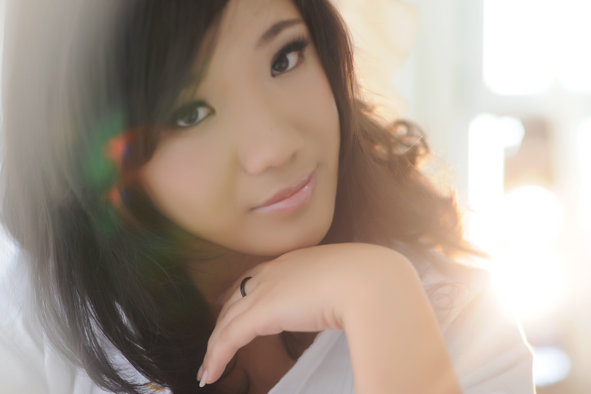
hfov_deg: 26.7
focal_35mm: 76
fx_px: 1248
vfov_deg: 17.9
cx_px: 299
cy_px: 198
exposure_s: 1/100
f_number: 2.2
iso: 200
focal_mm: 50
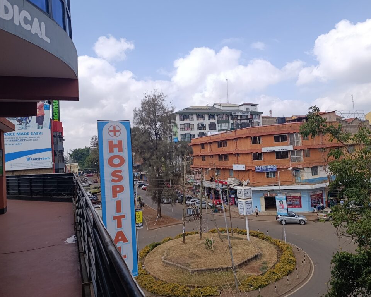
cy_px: 148
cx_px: 195
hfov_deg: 70.2
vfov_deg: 58.8
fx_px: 263
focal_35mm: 24
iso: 50
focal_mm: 6.11
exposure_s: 1/541
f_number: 1.65
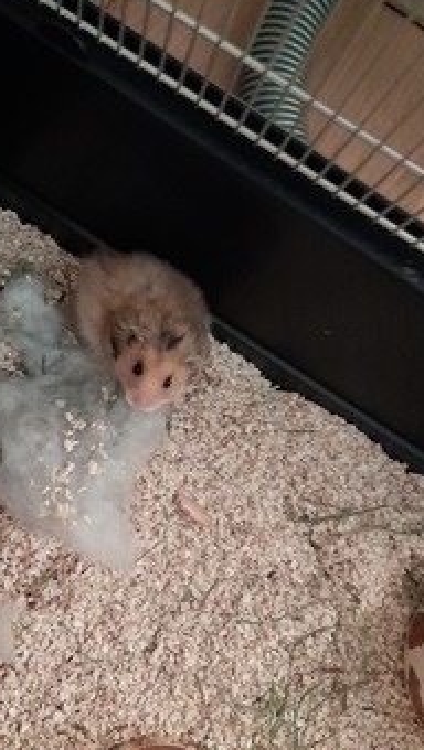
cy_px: 375
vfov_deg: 61.0
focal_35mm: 32
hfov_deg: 36.3
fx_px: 638
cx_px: 128
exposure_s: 1/10
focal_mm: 4.6
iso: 800
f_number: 2
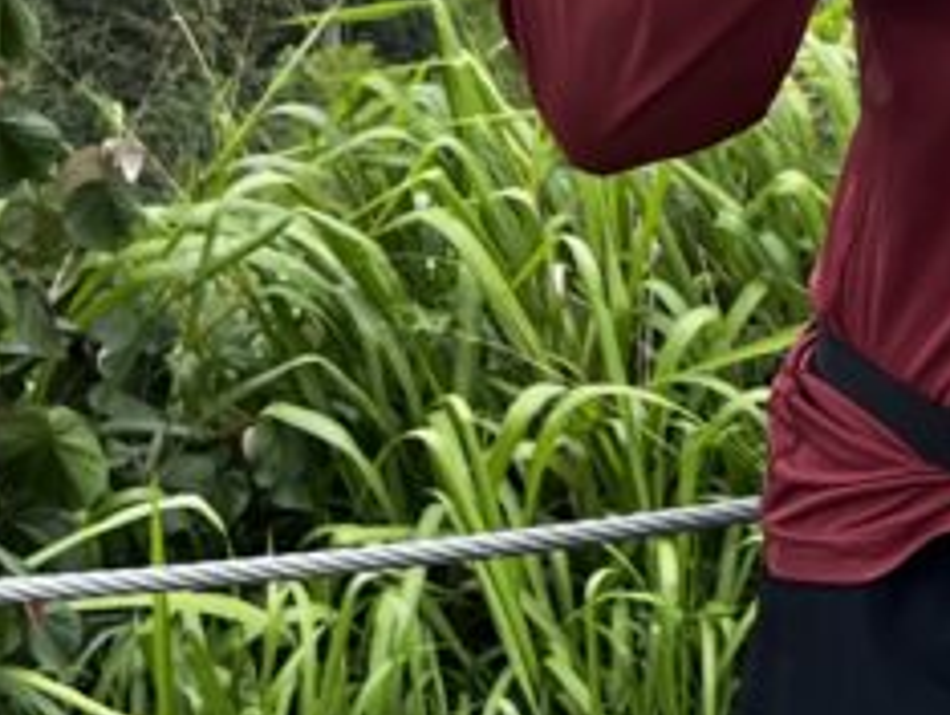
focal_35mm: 160
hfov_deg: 11.8
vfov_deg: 9.1
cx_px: 1380
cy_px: -325
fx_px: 4396
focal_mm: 5.7
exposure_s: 1/1511
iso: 50
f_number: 1.5
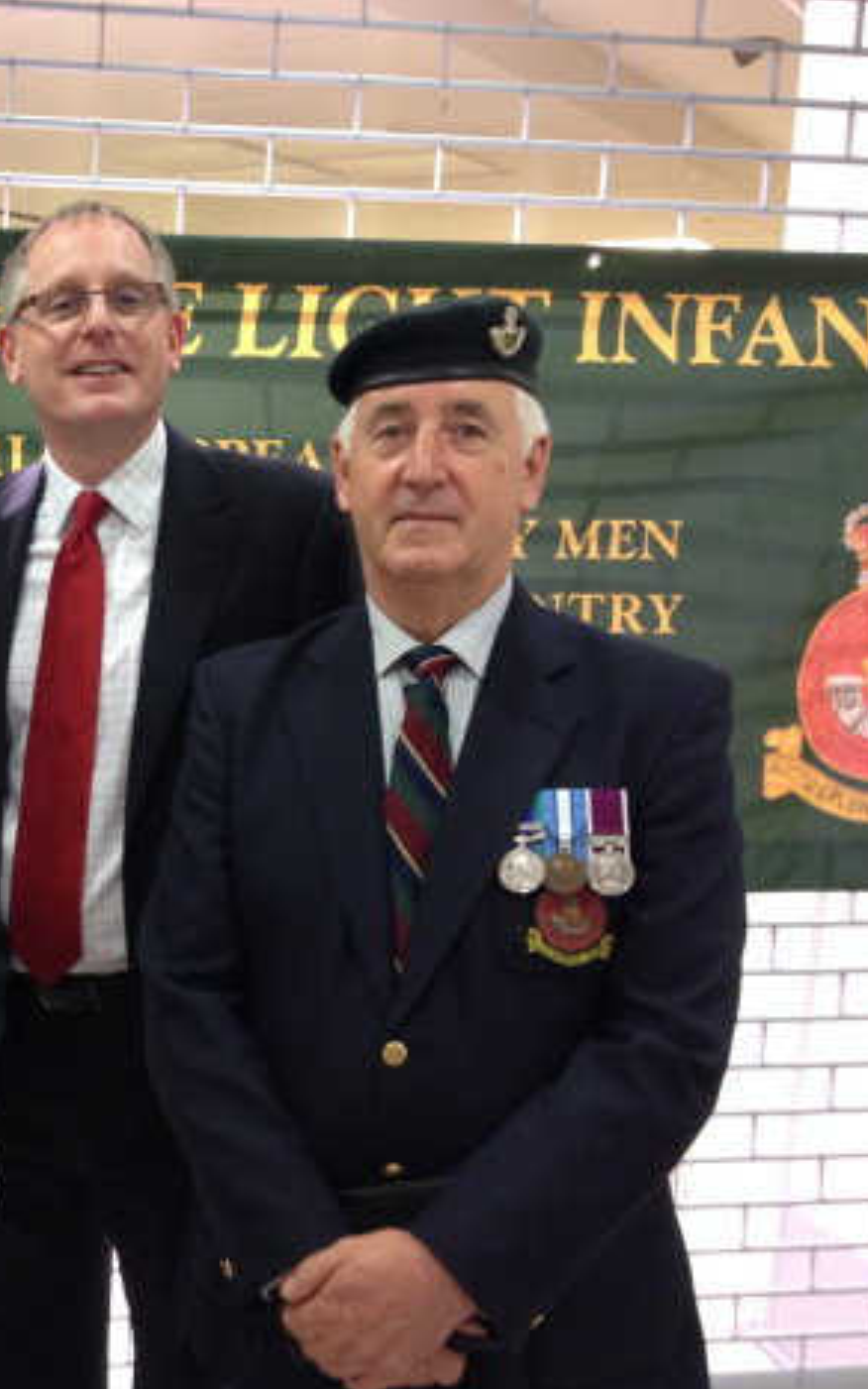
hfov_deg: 24.5
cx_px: -33
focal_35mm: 50
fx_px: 1892
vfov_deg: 40.3
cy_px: 699
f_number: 2.4
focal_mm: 4.28
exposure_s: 1/20
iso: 125
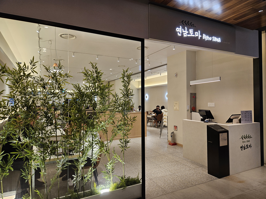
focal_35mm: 23
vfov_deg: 58.9
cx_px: 133
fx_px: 177
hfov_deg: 73.9
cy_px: 100
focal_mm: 5.4
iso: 125
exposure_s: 1/120
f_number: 1.8
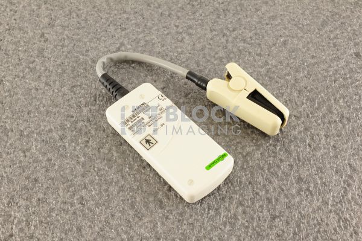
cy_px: 120
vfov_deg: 26.9
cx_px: 181
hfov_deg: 39.6
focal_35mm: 50
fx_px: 502
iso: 1600
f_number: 13
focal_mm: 50
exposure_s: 1/160
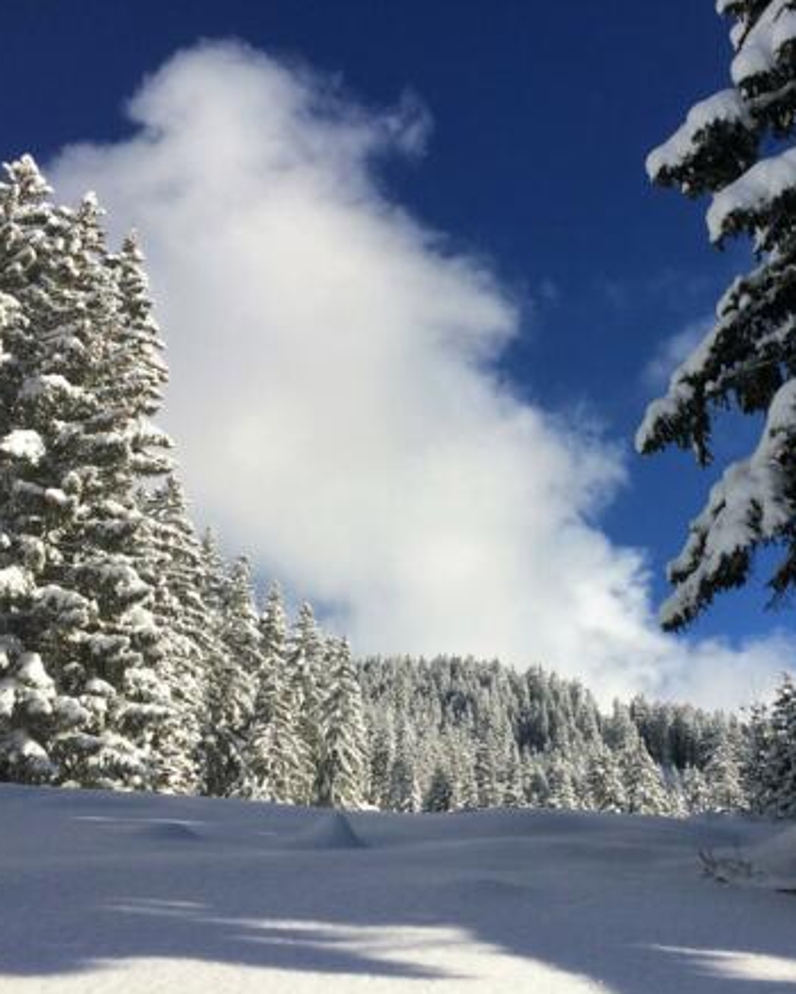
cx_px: 508
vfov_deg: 47.9
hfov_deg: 38.9
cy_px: 498
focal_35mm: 38
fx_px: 1118
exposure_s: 1/4115
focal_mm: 4.15
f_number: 2.2
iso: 32
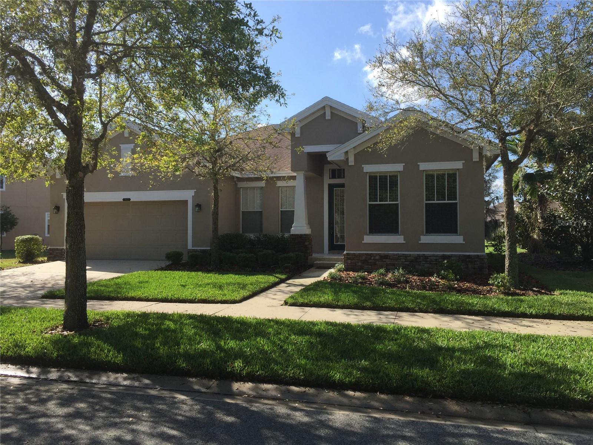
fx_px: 497
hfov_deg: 61.7
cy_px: 222
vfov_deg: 48.2
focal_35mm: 29
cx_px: 296
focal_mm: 4.15
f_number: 2.2
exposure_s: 1/1163
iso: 32
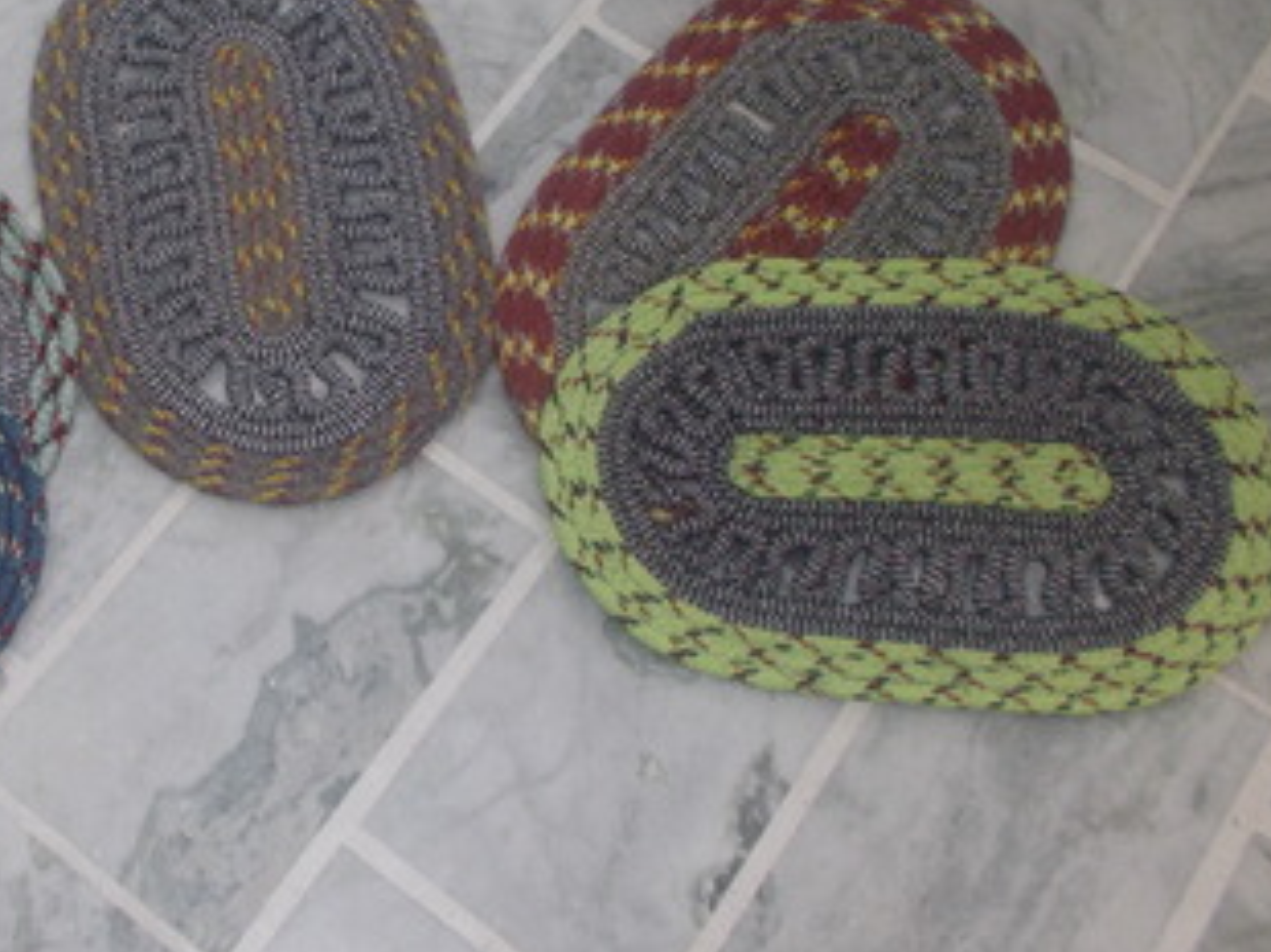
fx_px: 1541
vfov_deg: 34.2
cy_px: 392
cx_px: 316
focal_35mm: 42
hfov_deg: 43.4
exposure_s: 1/25
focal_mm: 4.6
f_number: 3.2
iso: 200
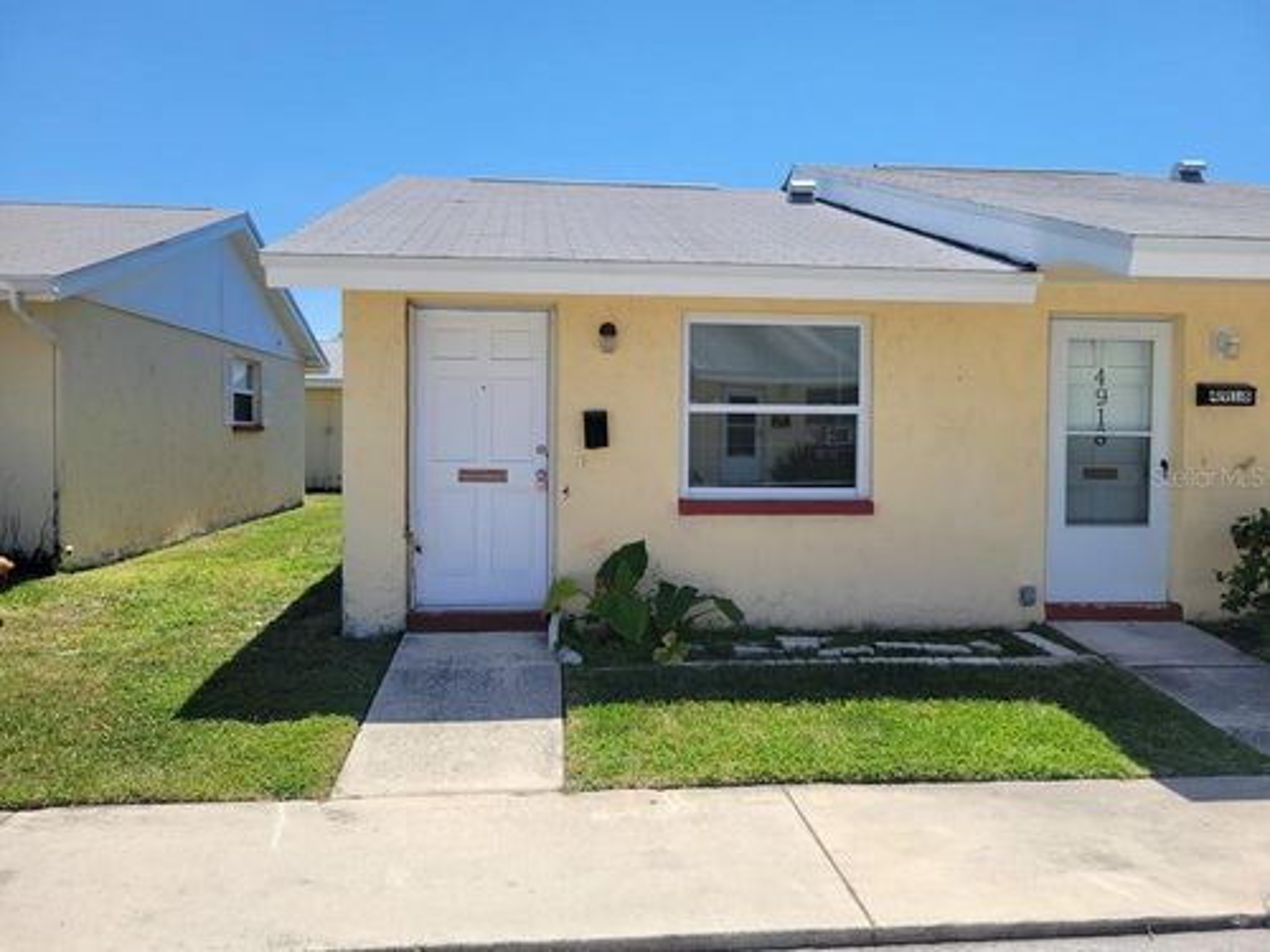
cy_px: 476
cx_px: 635
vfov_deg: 53.1
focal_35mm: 26
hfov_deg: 67.3
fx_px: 954
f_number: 1.8
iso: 40
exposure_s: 1/2476
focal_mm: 5.4
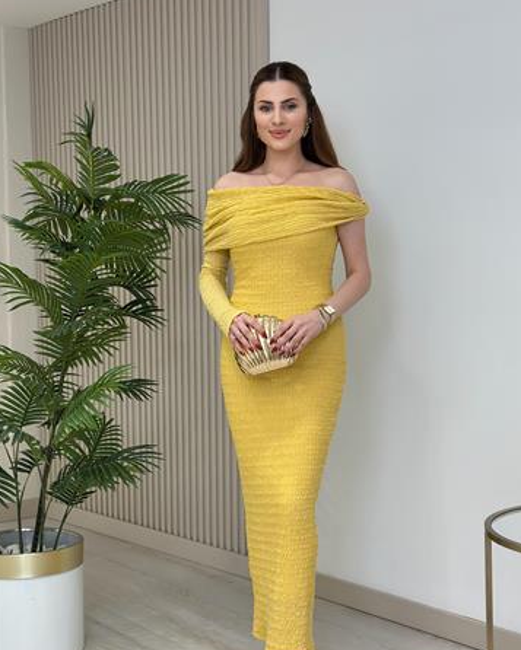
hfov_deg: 27.1
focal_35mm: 56
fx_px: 1079
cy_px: 353
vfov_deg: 33.5
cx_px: 283
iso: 80
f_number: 1.78
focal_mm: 6.86
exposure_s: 1/276
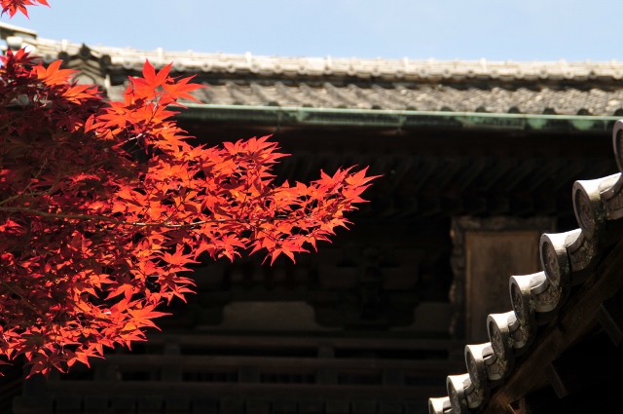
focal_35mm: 105
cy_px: 207
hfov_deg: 19.5
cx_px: 312
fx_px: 1815
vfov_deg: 13.0
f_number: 7.1
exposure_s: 1/200
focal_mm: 70
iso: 200
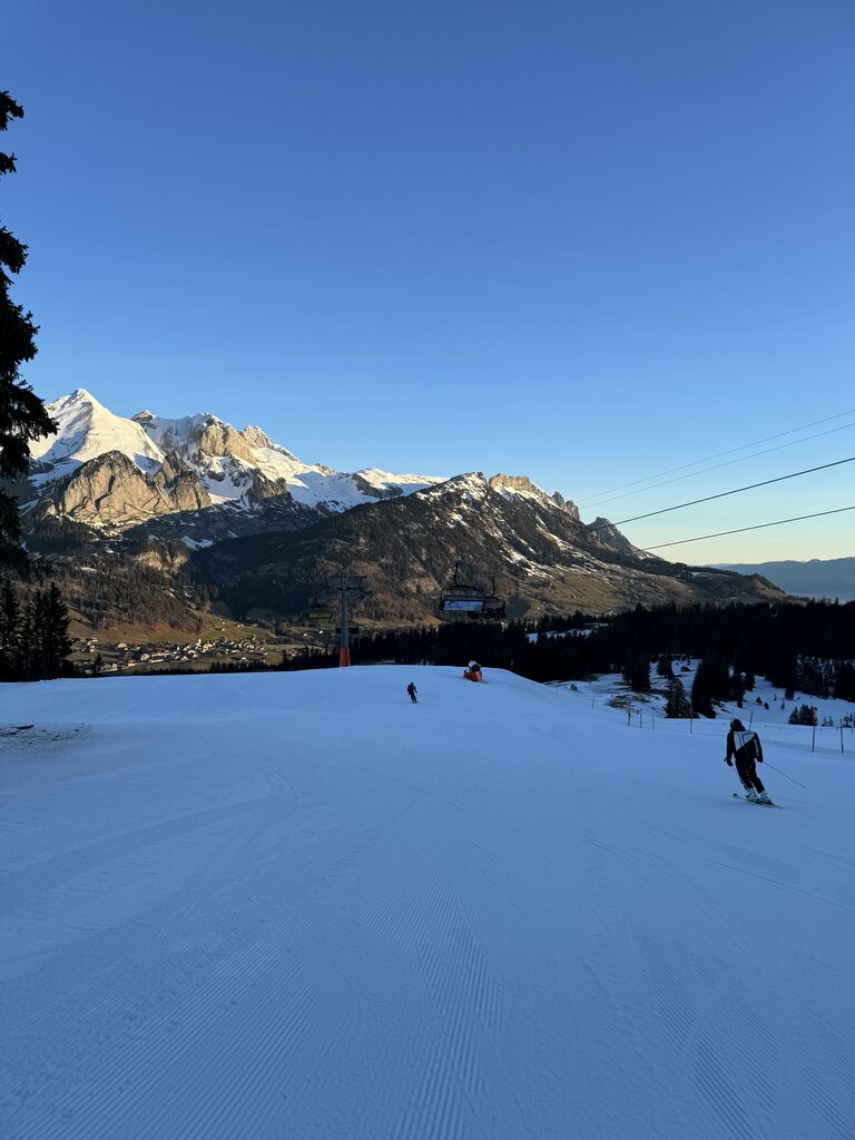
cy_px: 570
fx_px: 790
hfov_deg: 56.8
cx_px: 428
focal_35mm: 24
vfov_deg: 71.6
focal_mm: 6.86
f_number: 1.78
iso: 80
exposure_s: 1/1678
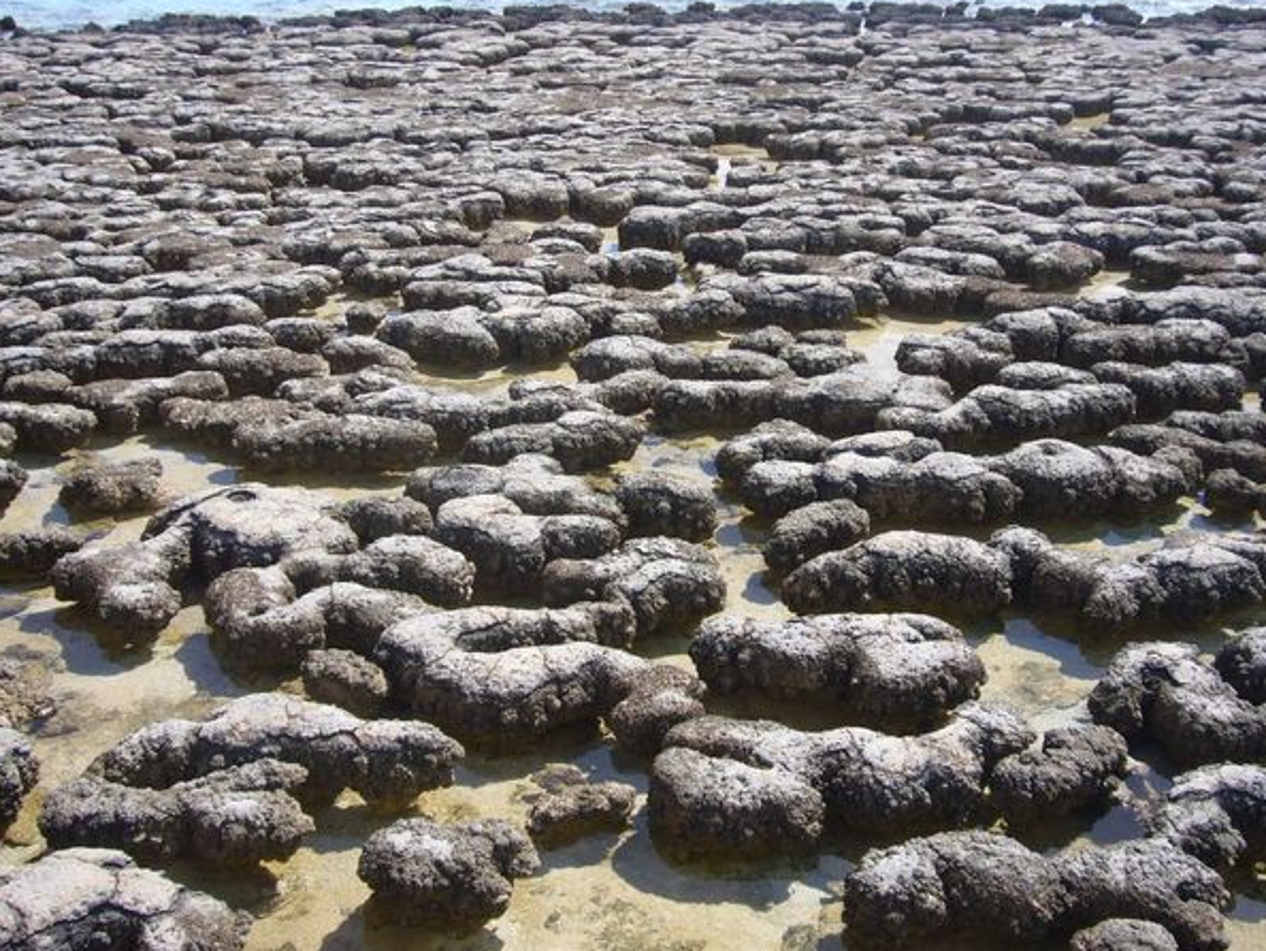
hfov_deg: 44.8
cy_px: 448
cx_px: 669
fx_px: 1537
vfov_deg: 34.4
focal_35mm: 42
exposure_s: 1/200
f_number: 6.3
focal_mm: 6.4
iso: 80
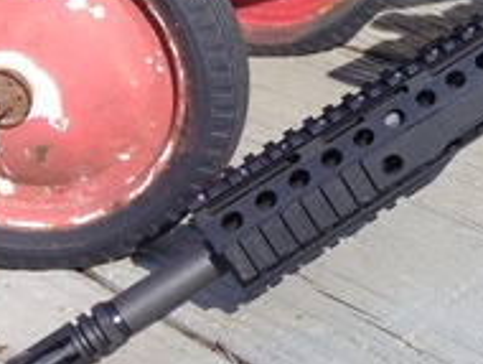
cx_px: 780
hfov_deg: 15.9
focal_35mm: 111
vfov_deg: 13.1
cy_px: -59
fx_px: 1551
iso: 50
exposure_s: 1/236
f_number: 2.4
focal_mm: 4.12
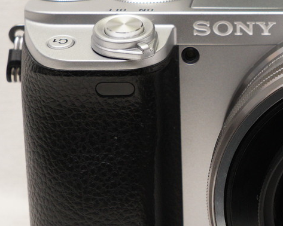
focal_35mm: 143
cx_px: 338
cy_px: 100
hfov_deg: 13.1
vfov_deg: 10.8
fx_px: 1197
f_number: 8
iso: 800
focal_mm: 30
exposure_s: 1/60
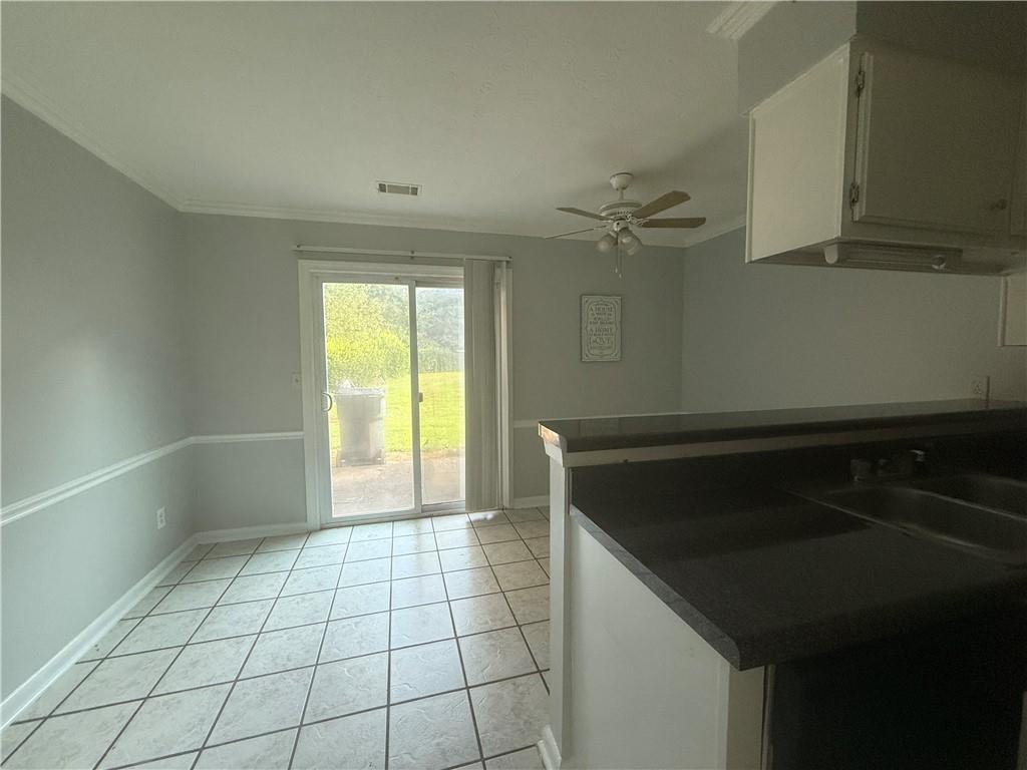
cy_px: 385
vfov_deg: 85.7
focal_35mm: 14
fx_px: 415
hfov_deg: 102.1
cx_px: 514
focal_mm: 2.22
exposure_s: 1/95
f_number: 2.2
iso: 320
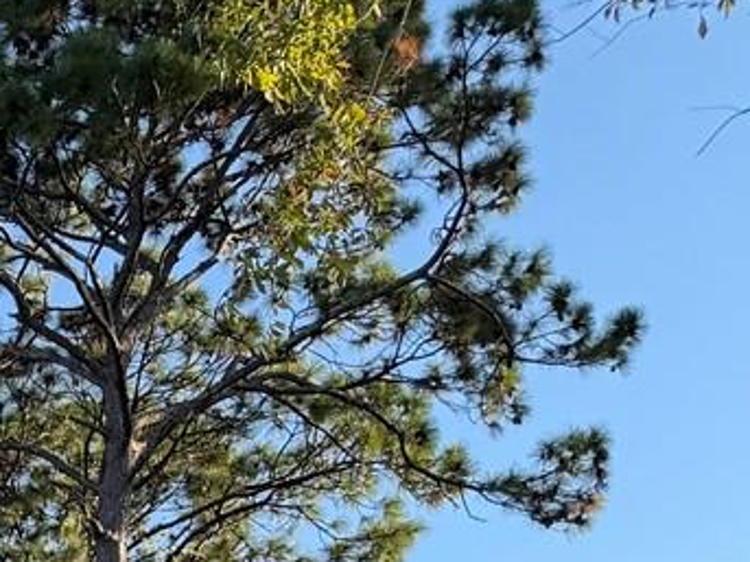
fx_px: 2426
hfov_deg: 14.3
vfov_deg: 11.3
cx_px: -807
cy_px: 1299
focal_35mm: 112
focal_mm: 6.76
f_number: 1.78
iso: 80
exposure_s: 1/1292
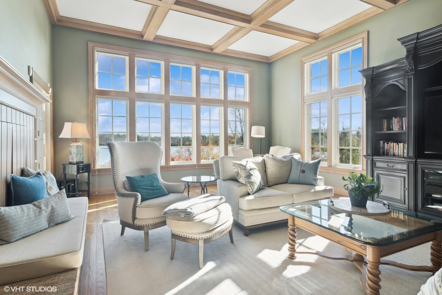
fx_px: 221
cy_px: 148
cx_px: 221
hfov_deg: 90.0
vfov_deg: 67.4
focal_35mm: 18
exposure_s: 1/40
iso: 200
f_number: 8
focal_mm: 12
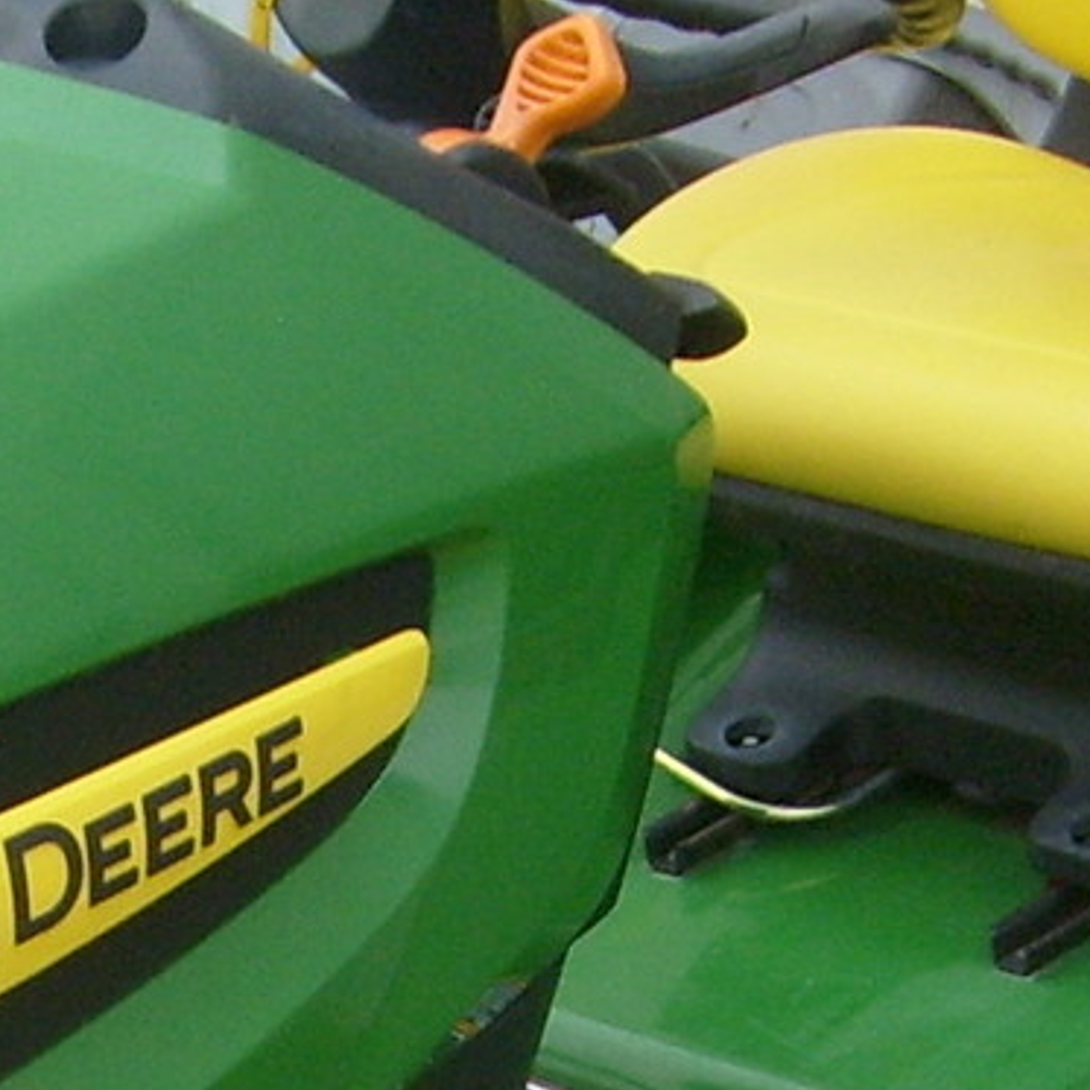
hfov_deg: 10.2
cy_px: 1651
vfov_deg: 10.0
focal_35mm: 170
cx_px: 58
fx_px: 6056
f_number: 7.1
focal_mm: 5.8
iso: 80
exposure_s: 1/125
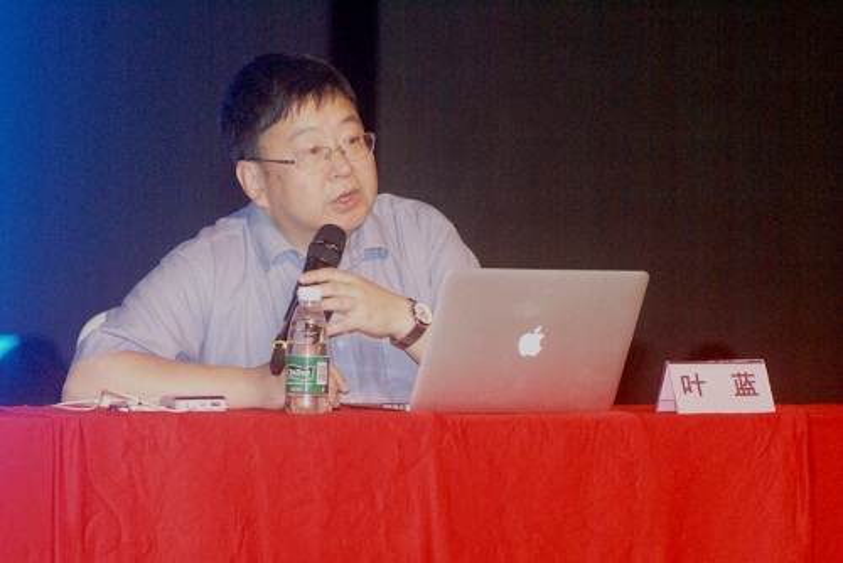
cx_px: 422
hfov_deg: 9.1
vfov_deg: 6.1
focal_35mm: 225
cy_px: 282
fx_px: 5272
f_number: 5.6
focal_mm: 150
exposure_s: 1/125
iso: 1600
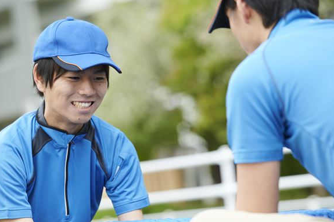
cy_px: 134
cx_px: 164
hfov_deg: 9.7
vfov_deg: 6.4
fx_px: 1975
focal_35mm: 213
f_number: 4.5
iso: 100
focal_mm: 170
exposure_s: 1/250
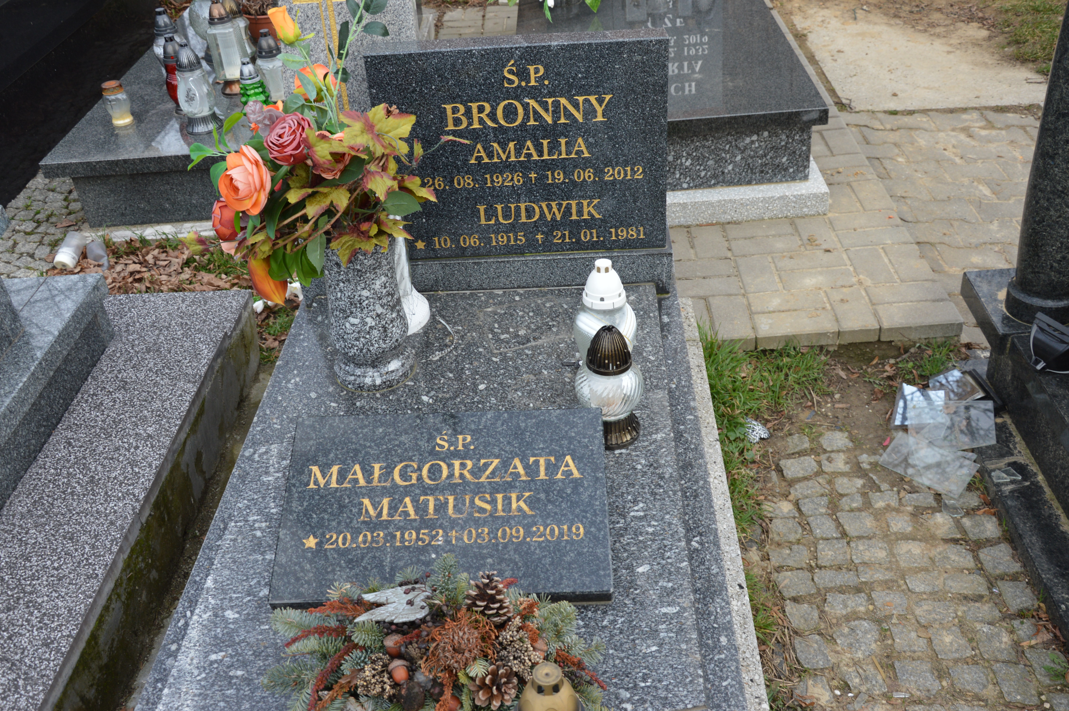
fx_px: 979
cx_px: 534
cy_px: 356
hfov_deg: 57.3
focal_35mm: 33
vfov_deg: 39.9
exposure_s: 1/125
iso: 220
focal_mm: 22
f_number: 5.6
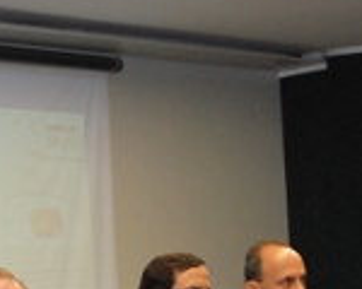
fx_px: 2261
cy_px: 344
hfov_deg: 9.1
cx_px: -46
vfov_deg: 7.3
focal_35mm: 211
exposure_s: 1/80
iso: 800
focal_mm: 50
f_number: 5.6
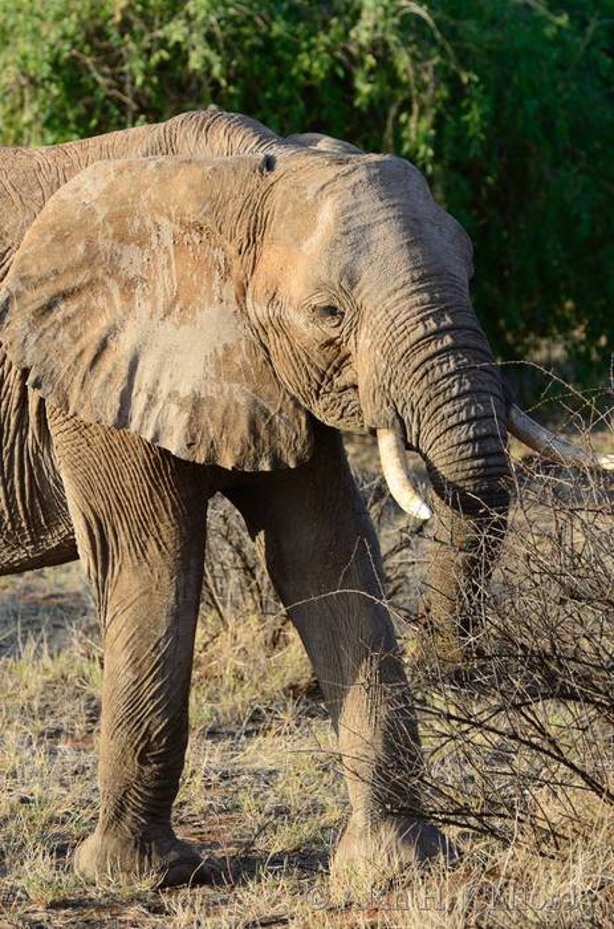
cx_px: 307
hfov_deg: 5.2
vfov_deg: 7.9
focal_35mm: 262
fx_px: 6752
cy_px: 464
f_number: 5
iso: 250
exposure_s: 1/400
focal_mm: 175
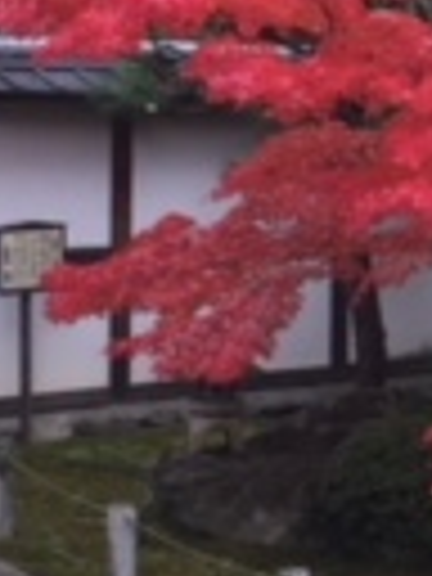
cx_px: 914
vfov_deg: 13.6
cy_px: 194
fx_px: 2413
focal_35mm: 145
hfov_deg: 9.5
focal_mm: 4.15
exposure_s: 1/188
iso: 32
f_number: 2.2
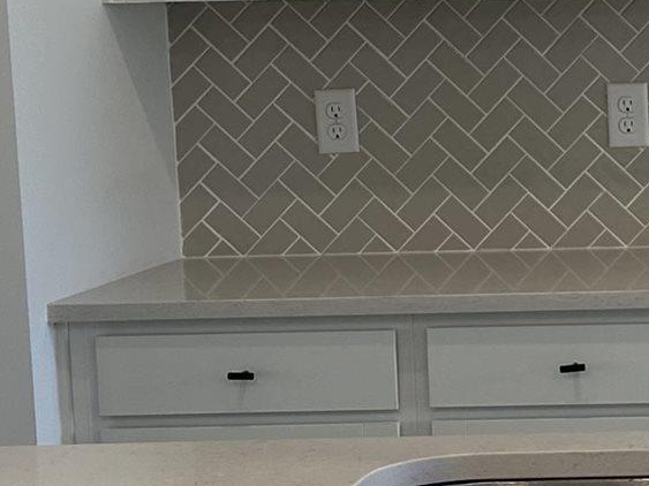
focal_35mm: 131
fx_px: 2456
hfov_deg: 14.5
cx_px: 830
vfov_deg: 11.3
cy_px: 197
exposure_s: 1/166
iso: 80
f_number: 1.78
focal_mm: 6.86
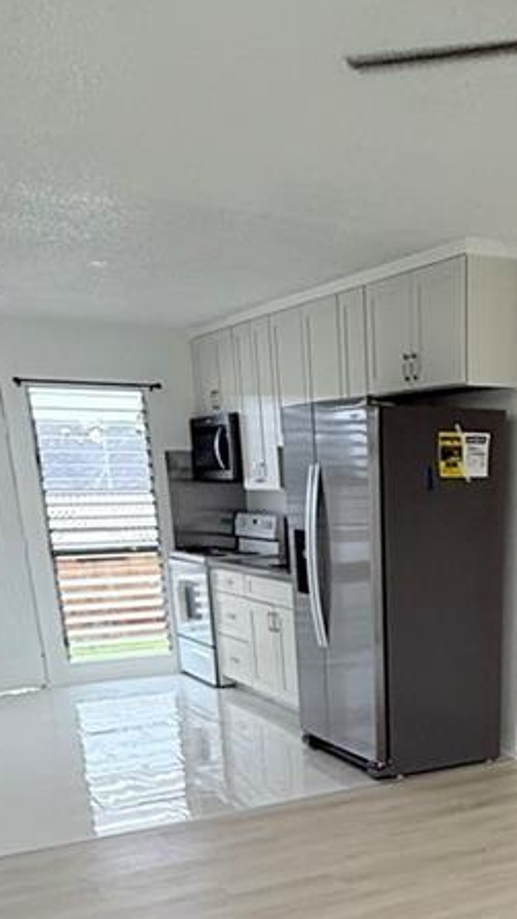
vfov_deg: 43.4
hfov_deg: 28.1
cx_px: 453
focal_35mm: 41
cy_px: 888
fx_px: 999
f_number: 2.2
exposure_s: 1/120
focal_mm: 2.22
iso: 125
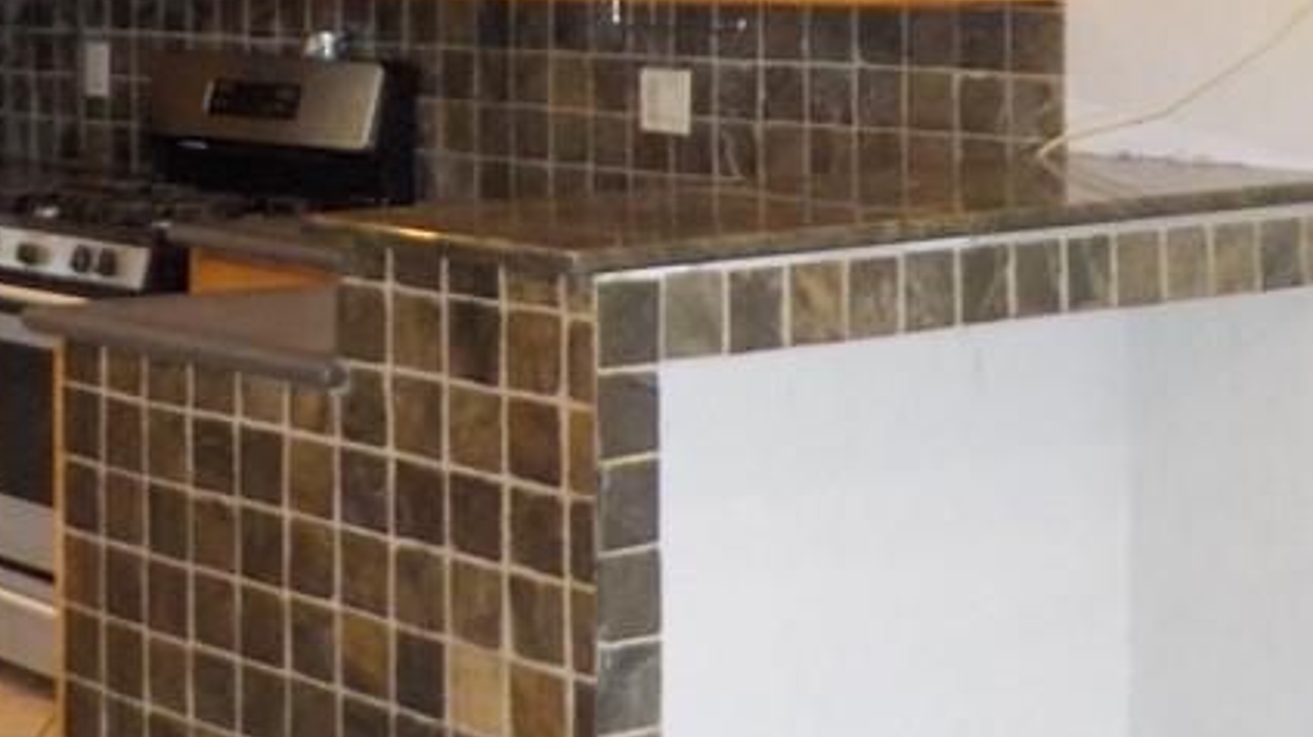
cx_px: 53
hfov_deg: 25.7
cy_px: -99
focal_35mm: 79
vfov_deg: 14.9
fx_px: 2749
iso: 450
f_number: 3.3
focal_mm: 4.1
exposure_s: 1/30
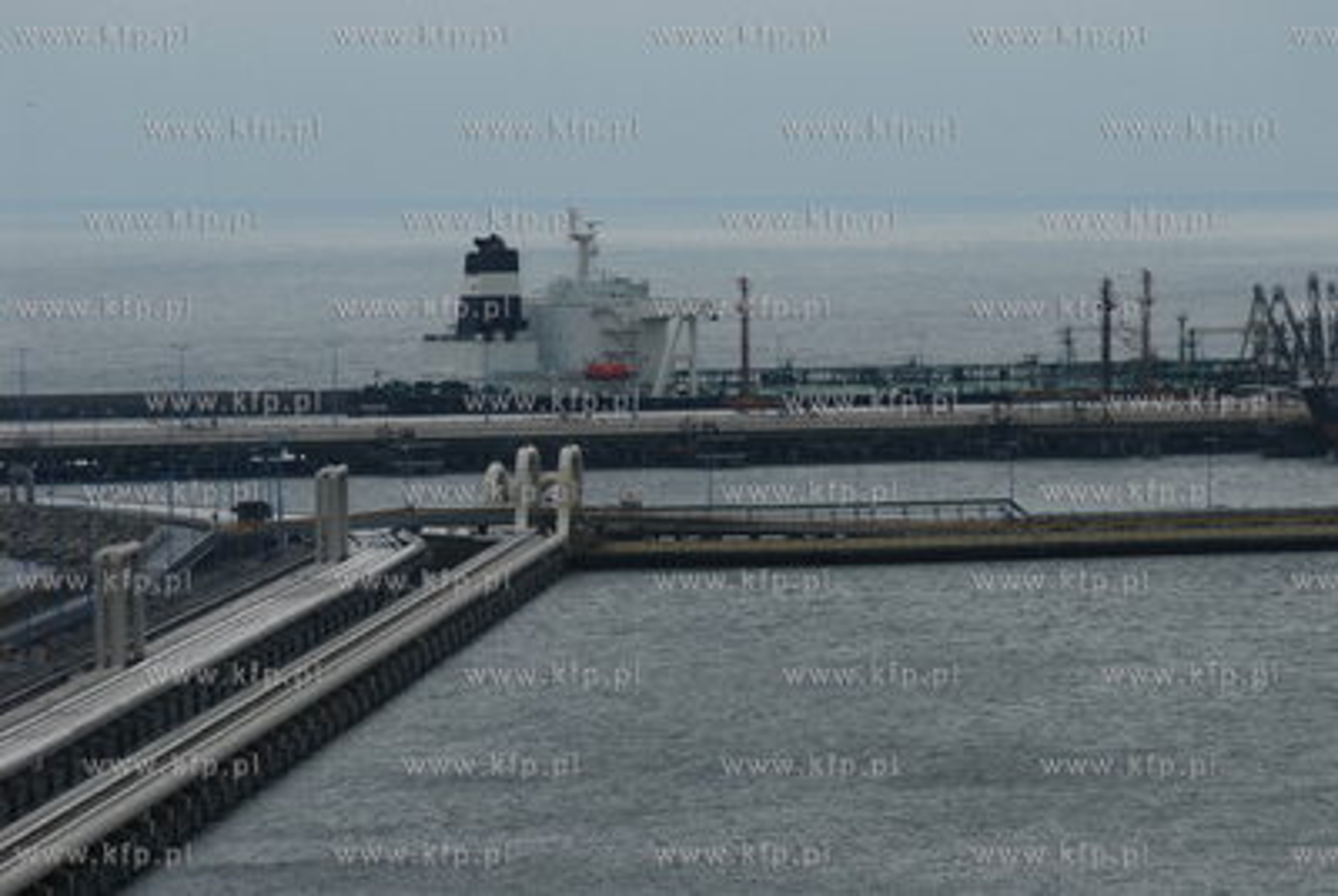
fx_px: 11166
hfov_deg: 6.9
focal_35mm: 300
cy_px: 448
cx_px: 669
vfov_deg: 4.6
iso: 500
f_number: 5
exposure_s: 1/320
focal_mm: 200
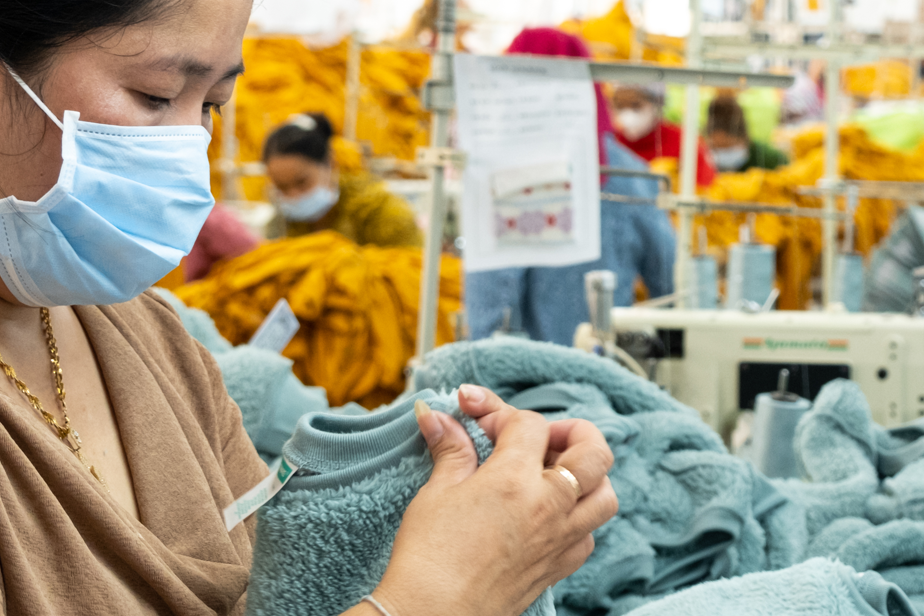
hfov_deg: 17.0
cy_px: 76
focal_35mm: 119
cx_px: 778
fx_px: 3054
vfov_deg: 11.5
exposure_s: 1/160
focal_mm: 32.5
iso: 1000
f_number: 4
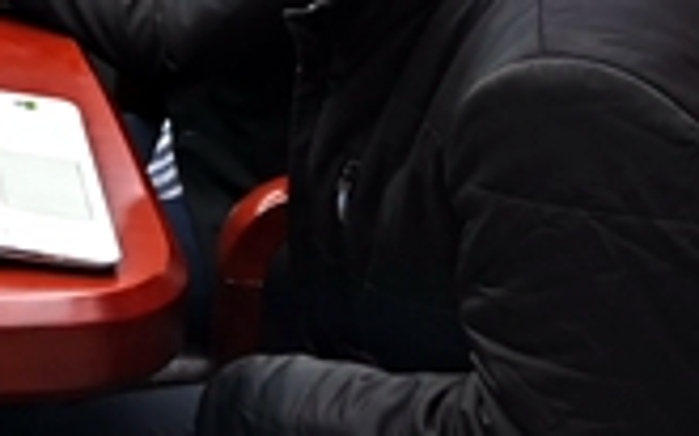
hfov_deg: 12.8
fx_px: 2647
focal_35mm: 139
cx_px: -767
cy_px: -567
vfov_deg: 8.7
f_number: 1.9
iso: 50
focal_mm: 6.71
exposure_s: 1/356
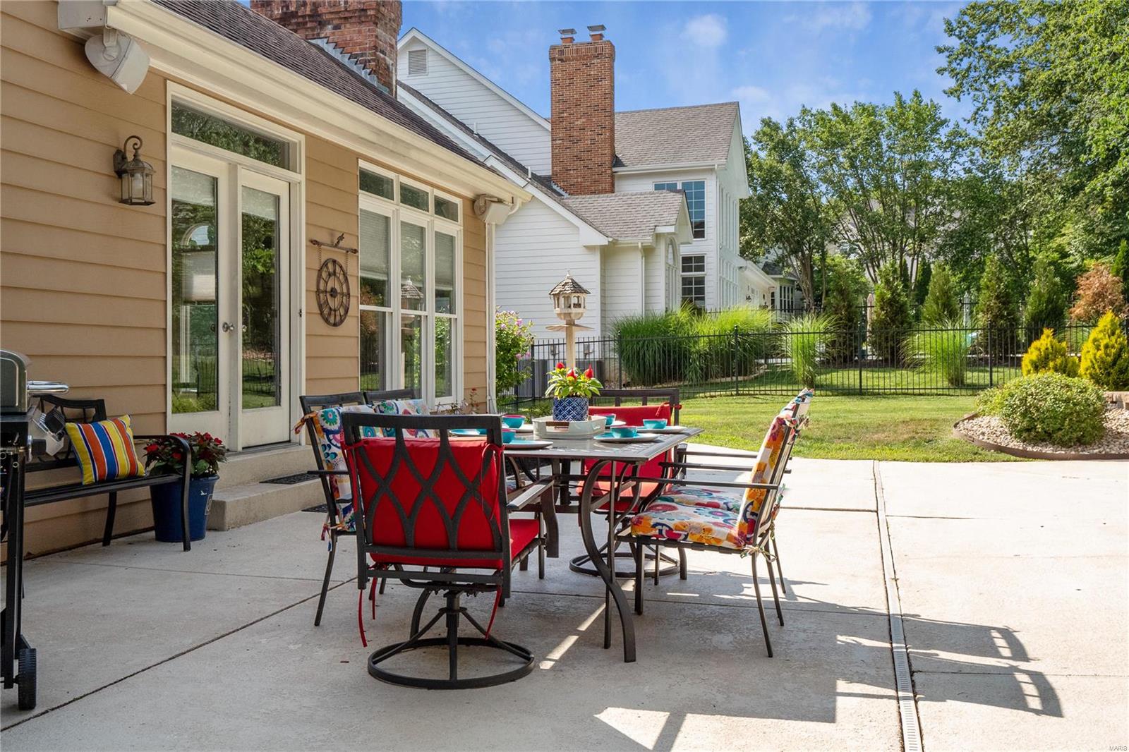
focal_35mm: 36
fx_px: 1129
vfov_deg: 36.9
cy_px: 376
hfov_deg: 53.1
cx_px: 564
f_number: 8
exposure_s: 1/640
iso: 400
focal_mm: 18
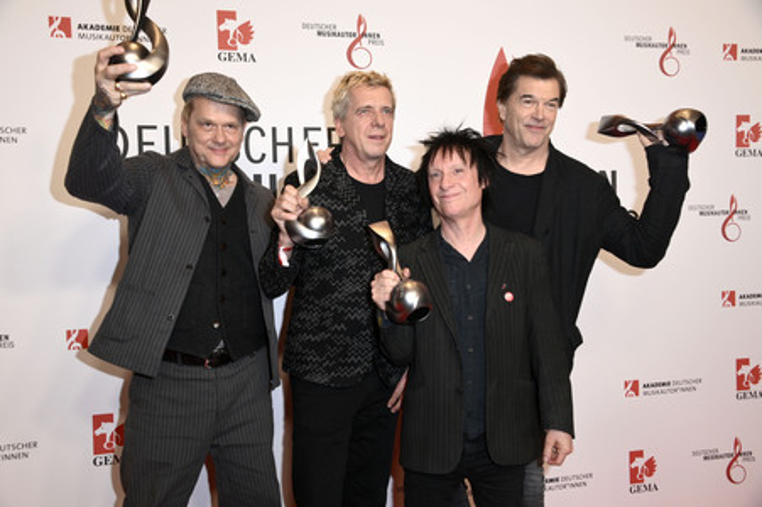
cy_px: 254
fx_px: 761
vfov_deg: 36.8
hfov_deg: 53.2
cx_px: 381
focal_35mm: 36
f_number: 5.6
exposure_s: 1/250
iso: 1250
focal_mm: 36
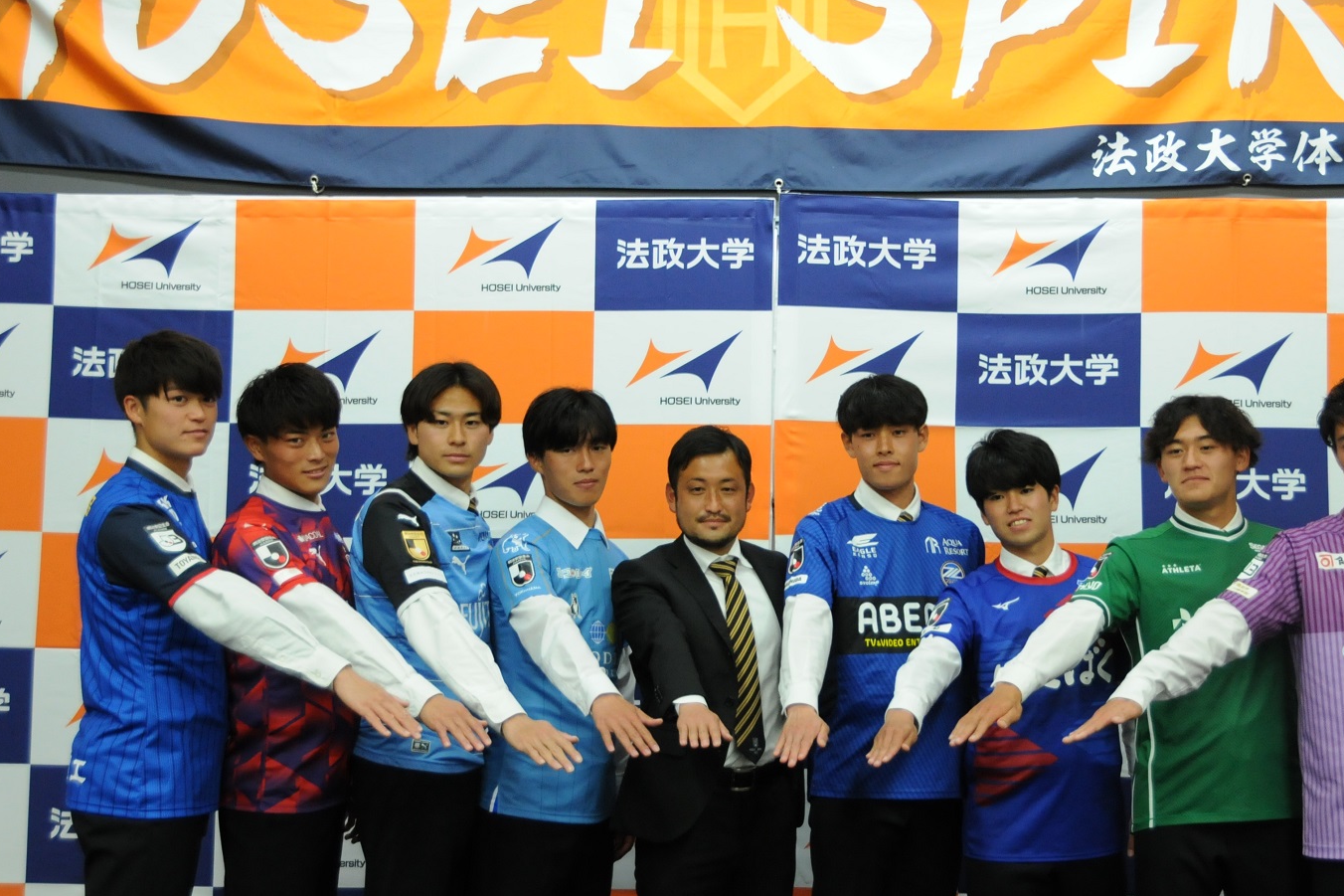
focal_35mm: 62
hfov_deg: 32.4
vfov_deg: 22.0
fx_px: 2303
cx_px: 806
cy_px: 347
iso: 1000
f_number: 4.2
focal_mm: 29
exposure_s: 1/80
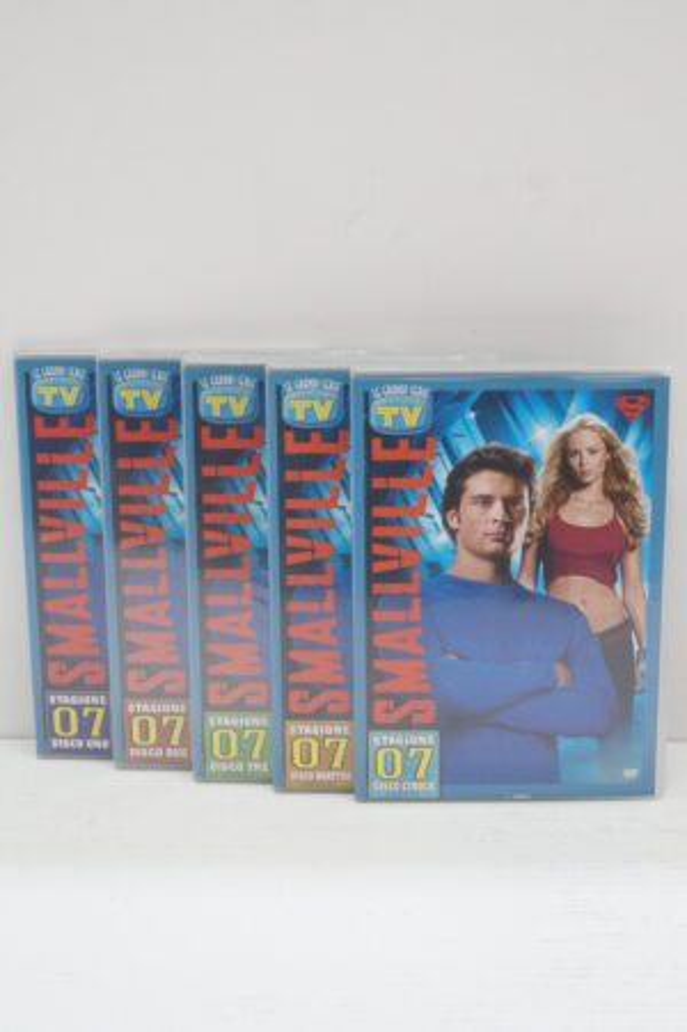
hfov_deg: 38.3
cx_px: 344
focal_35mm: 34
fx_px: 989
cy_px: 516
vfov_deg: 55.1
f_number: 4.5
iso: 800
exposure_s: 1/60
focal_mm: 23
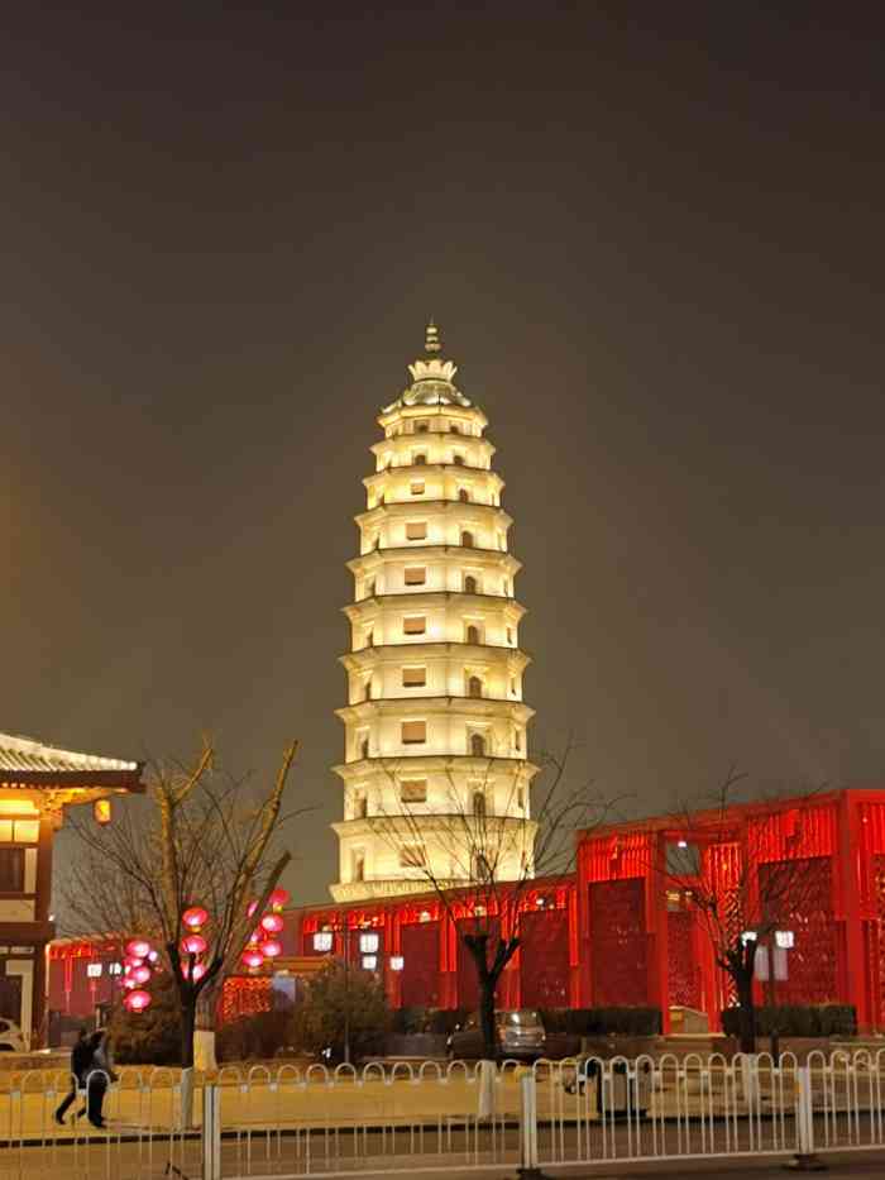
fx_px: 2113
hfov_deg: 23.7
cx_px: 442
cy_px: 590
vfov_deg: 31.2
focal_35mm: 62
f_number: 1.8
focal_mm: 5.58
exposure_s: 5
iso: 125
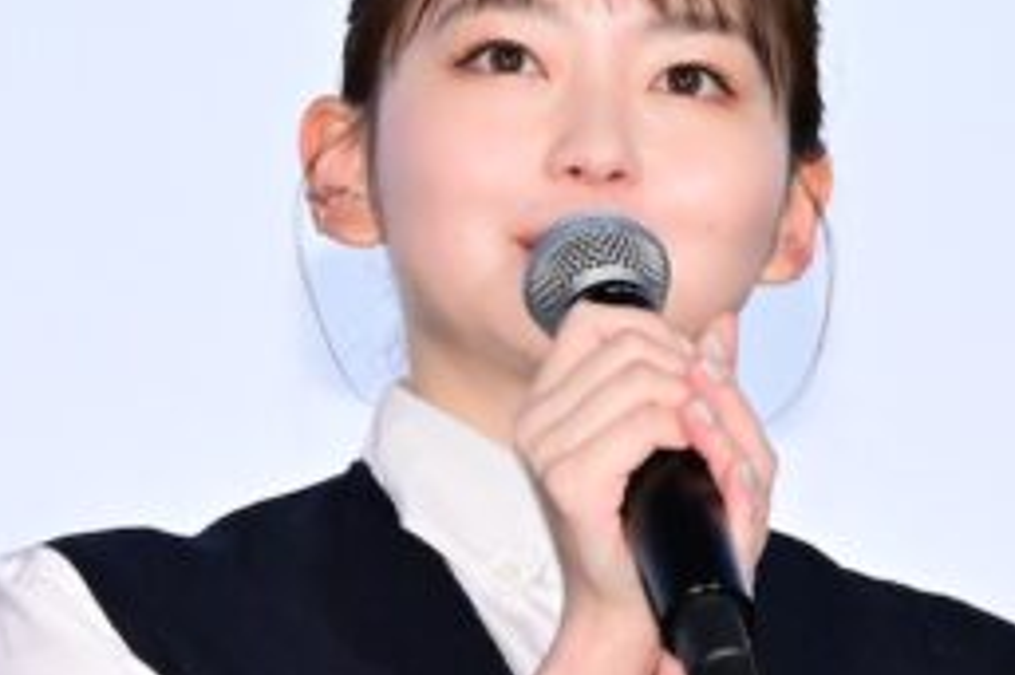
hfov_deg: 4.1
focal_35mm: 501
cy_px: 770
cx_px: 604
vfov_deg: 2.7
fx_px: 14116
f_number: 6.3
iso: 3200
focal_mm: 110
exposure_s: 1/200
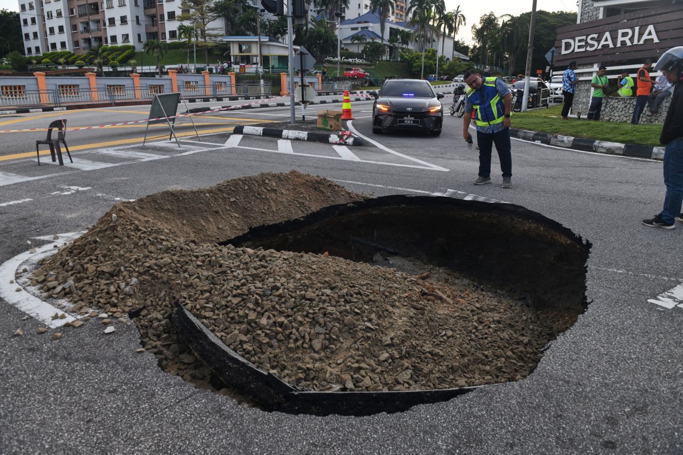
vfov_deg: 53.1
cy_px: 228
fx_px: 455
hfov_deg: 73.8
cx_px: 342
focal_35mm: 24
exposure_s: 1/250
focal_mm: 24
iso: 200
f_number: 5.6
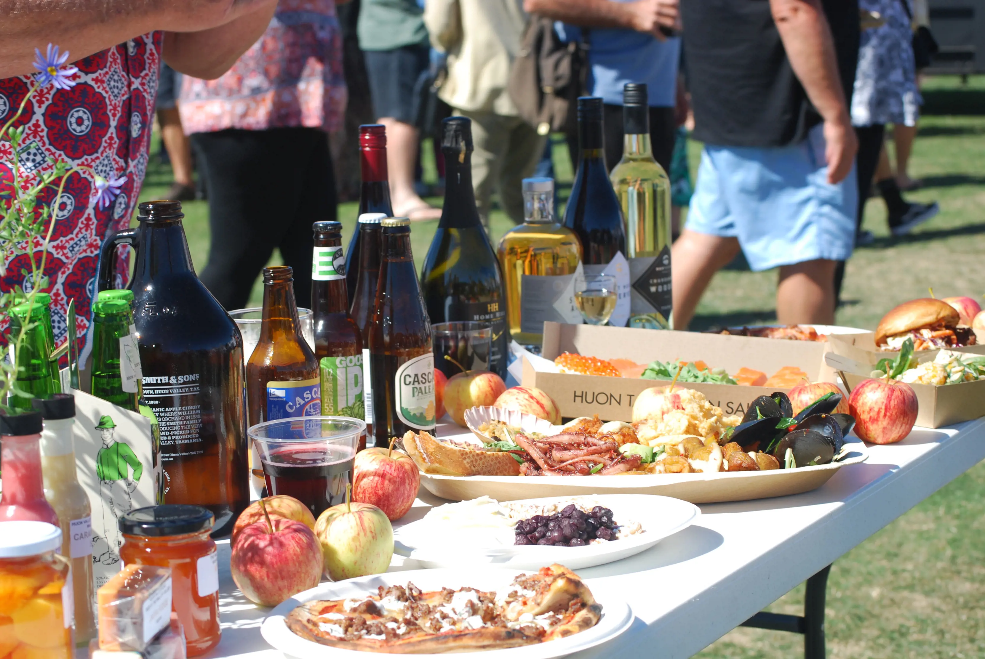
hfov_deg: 24.6
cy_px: 330
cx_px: 492
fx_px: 2260
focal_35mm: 82
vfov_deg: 16.6
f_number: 7.1
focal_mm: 55
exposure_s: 1/200
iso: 100
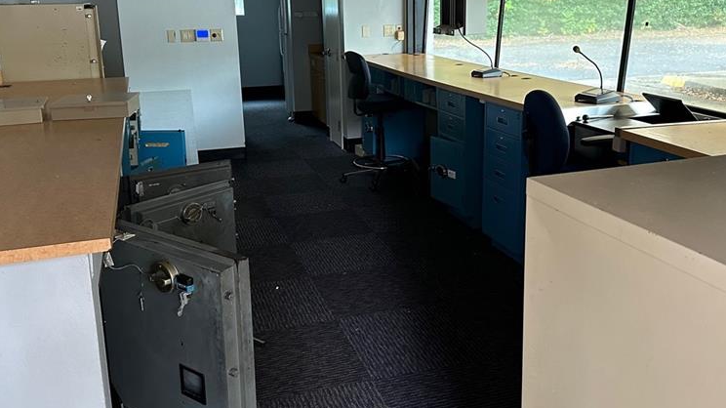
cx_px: 373
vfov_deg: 32.7
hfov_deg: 55.3
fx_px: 693
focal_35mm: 36
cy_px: 164
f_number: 1.78
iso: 400
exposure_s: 1/60
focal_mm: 6.86
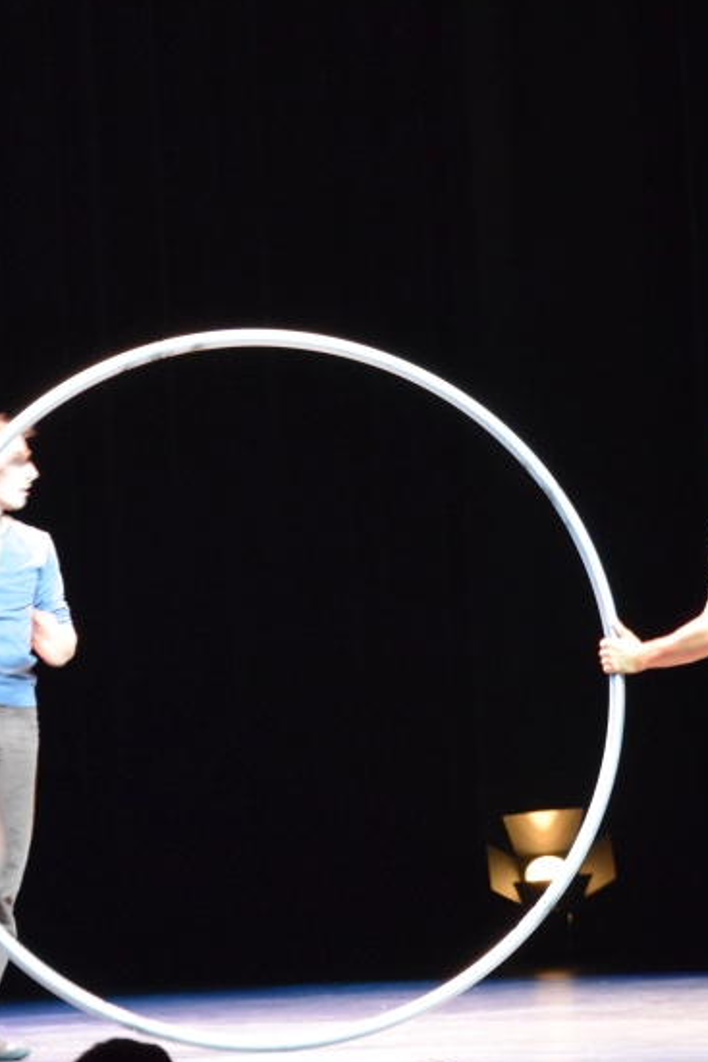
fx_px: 5106
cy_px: 543
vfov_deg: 11.9
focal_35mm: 173
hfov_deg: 7.9
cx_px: 426
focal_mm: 62
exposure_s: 1/15
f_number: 5.3
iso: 3200
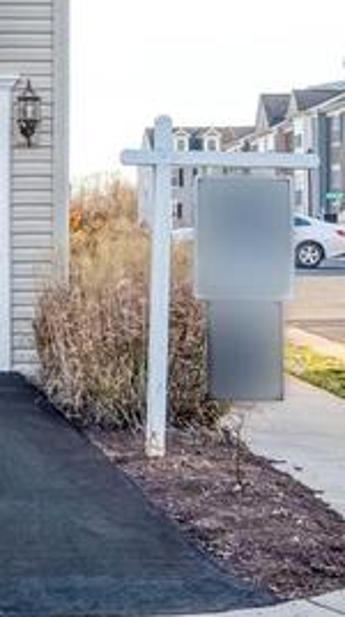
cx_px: -298
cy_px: 71
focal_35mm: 110
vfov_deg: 19.2
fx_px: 1796
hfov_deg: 10.3
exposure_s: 1/400
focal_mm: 26
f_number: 8
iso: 400
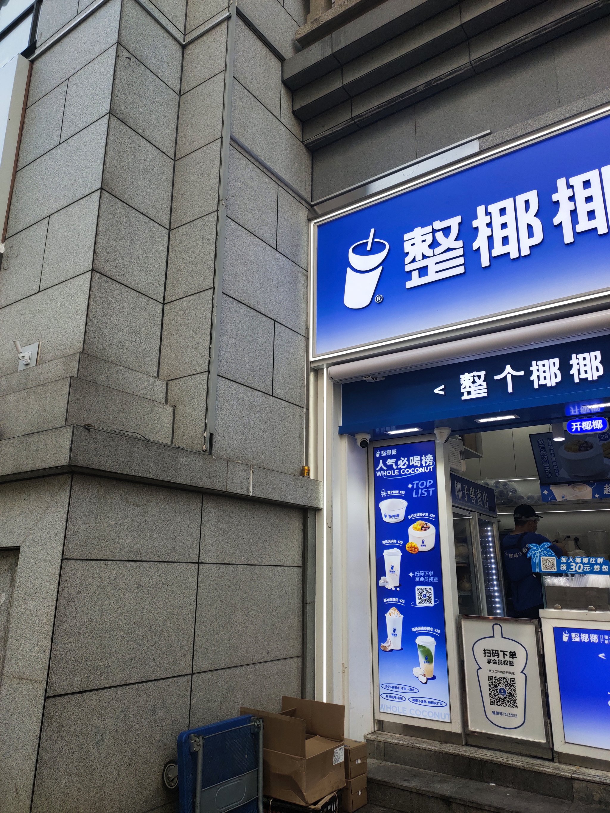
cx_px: 305
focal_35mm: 23
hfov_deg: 58.9
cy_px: 406
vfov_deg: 73.9
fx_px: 540
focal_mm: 4.76
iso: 56
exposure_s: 1/526
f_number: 1.79
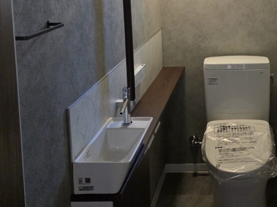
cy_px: 2
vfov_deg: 27.5
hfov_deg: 36.7
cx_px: 228
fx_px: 400
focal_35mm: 50
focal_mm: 6.25
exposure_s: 1/120
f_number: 1.7
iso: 500
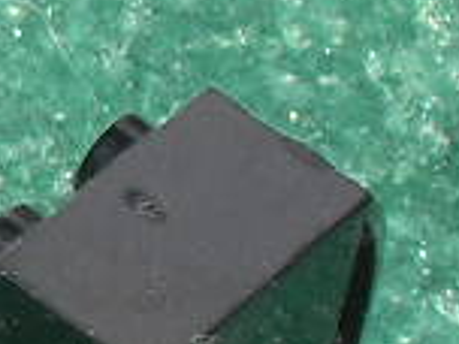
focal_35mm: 526
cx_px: -776
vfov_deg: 2.8
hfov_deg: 3.7
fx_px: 6975
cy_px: 145
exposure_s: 1/60.1
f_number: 4.1
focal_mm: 13
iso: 50
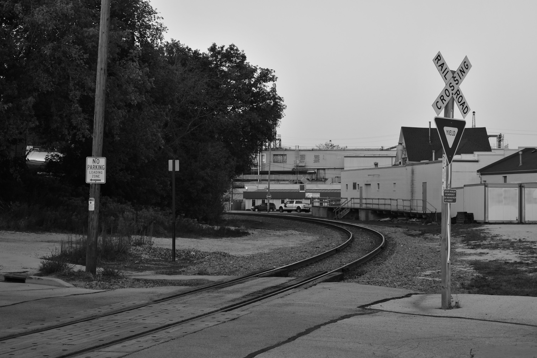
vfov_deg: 18.2
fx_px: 1119
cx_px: 268
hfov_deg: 27.0
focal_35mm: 75
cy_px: 179
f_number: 5.6
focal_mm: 50
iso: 250
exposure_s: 1/60
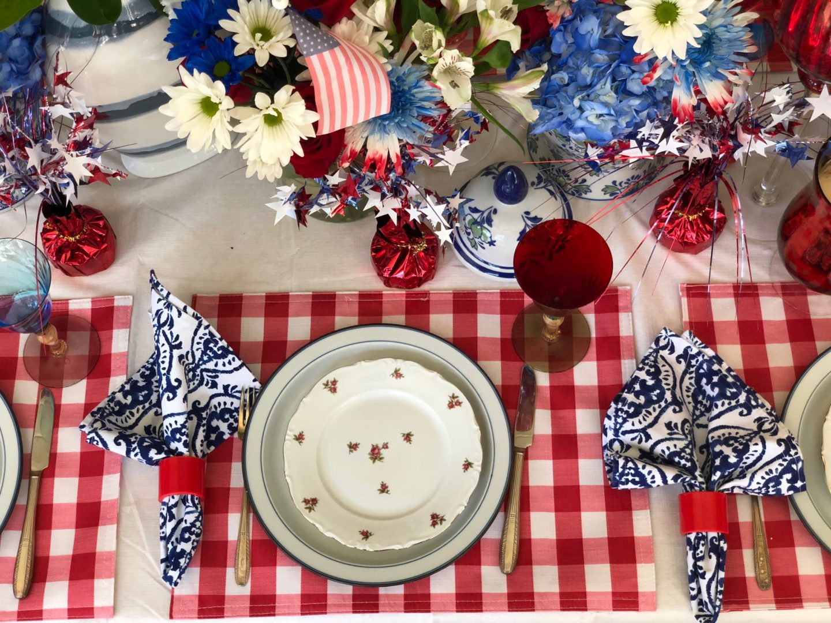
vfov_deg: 28.0
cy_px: 312
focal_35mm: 52
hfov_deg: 36.8
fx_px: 1248
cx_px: 416
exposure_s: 1/60
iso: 80
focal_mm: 6
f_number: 2.4
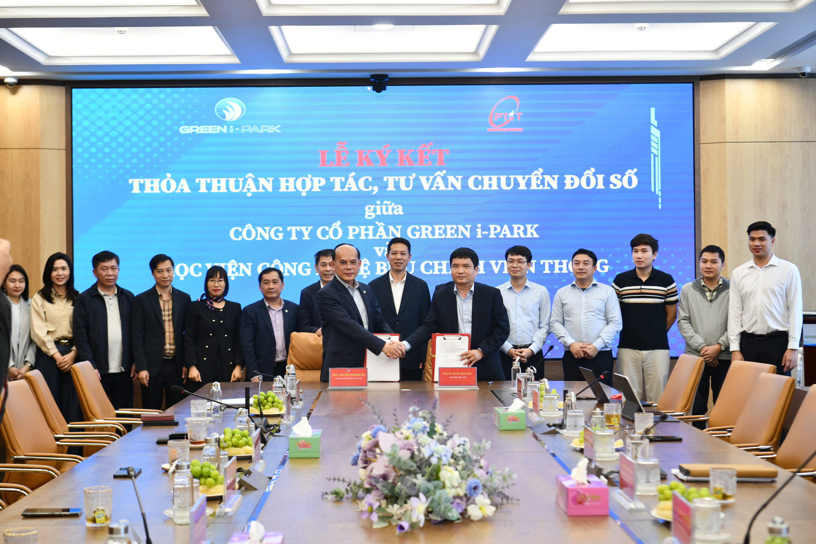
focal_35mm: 57
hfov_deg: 35.1
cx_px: 408
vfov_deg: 23.8
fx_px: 1292
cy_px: 272
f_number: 4
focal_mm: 48
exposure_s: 1/100
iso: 640
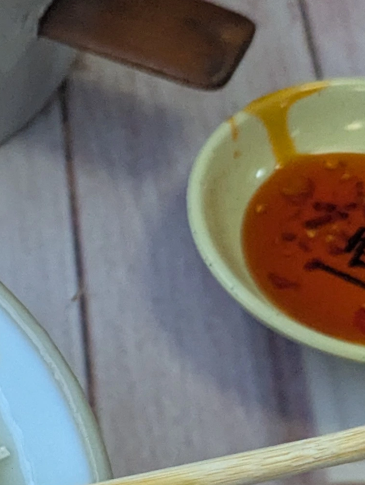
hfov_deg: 14.4
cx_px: -141
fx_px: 1375
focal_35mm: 98
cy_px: 424
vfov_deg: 19.7
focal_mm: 6.81
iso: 684
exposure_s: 1/437
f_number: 1.85
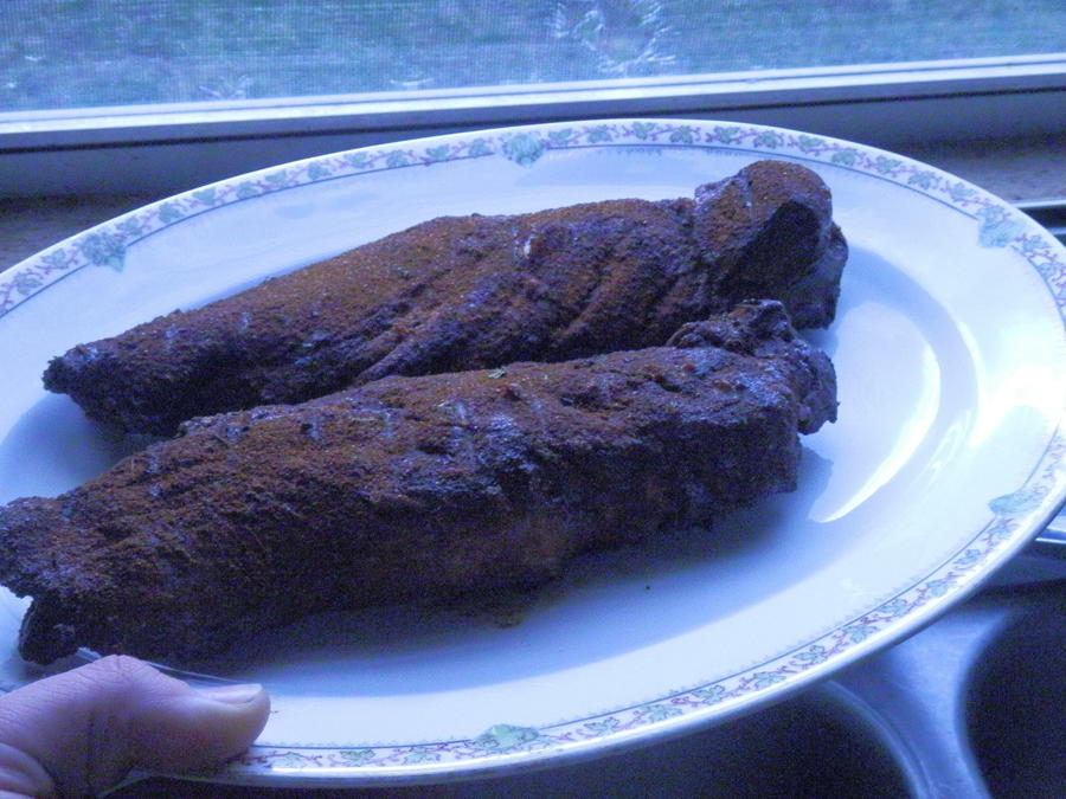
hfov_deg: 35.5
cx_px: 533
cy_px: 400
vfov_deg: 27.0
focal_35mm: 54
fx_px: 1663
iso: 800
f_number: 4.1
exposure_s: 1/400
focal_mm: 9.8
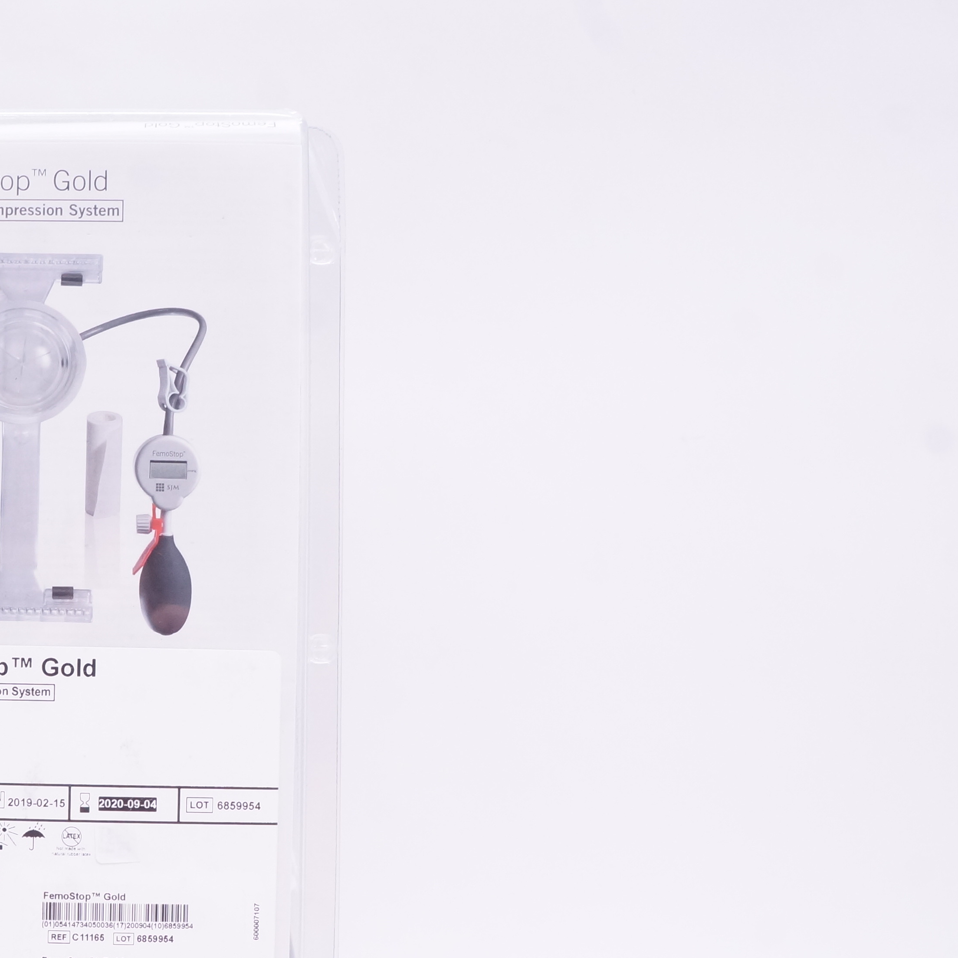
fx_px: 1597
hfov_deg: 31.7
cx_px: 78
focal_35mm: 51
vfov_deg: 33.0
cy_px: 668
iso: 800
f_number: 11
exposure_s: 1/30
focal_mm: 18
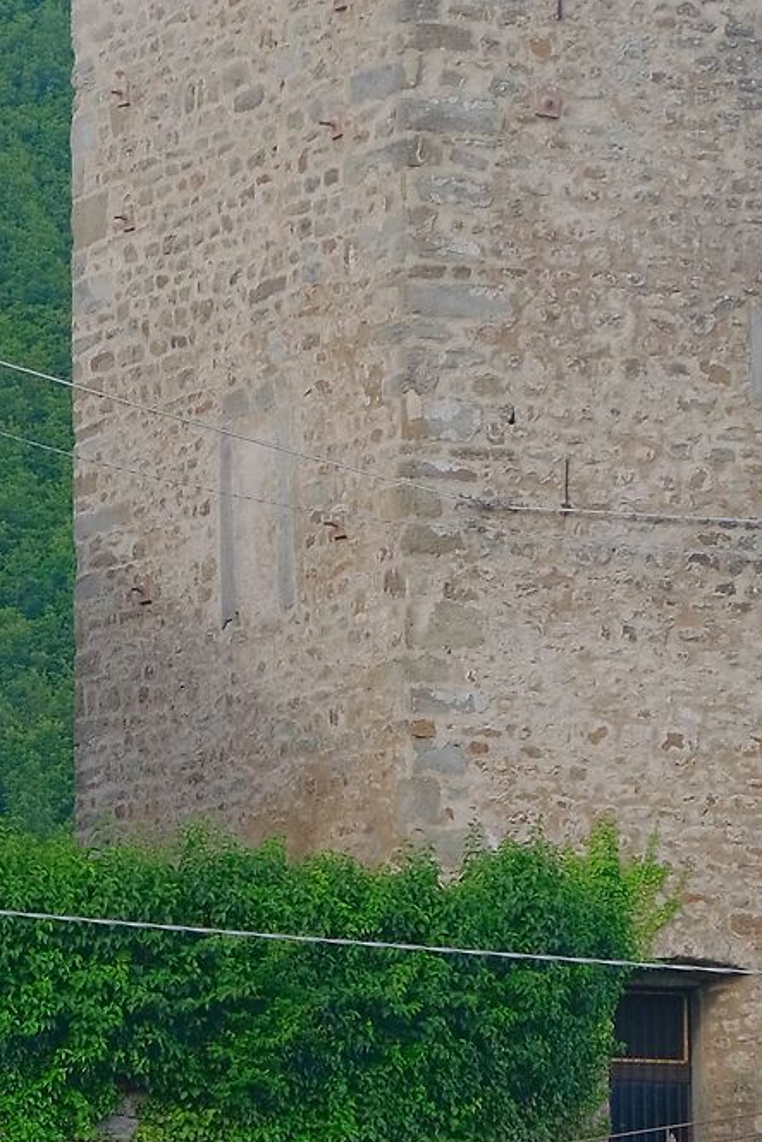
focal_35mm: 318
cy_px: 600
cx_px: 206
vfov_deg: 6.5
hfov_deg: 4.3
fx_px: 10090
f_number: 5.6
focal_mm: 58.9
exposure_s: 1/180
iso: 320
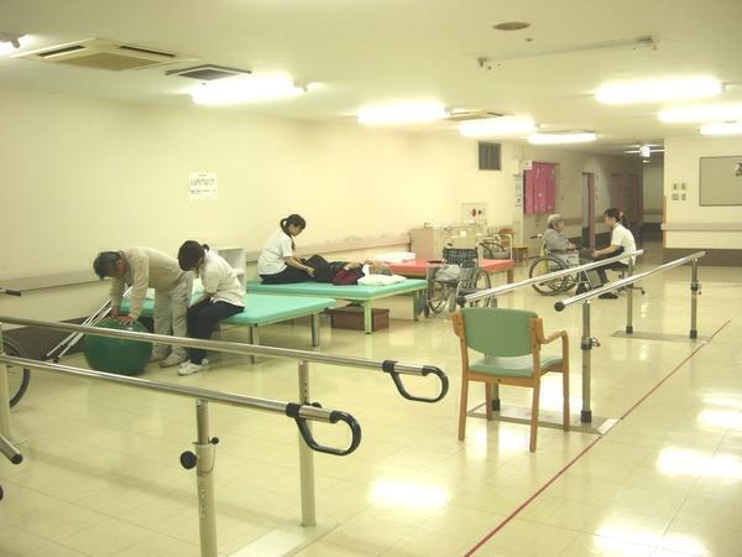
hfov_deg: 52.6
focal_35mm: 35
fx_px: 750
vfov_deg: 40.7
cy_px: 278
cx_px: 371
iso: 100
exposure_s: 1/40
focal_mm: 5.8
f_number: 2.8
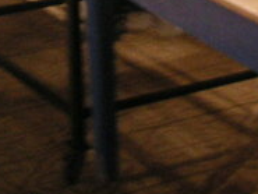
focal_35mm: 160
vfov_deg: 8.8
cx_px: 183
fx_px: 1193
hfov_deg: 12.3
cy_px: -181
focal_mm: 6.1
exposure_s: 1/1.6
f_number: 2.8
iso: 100
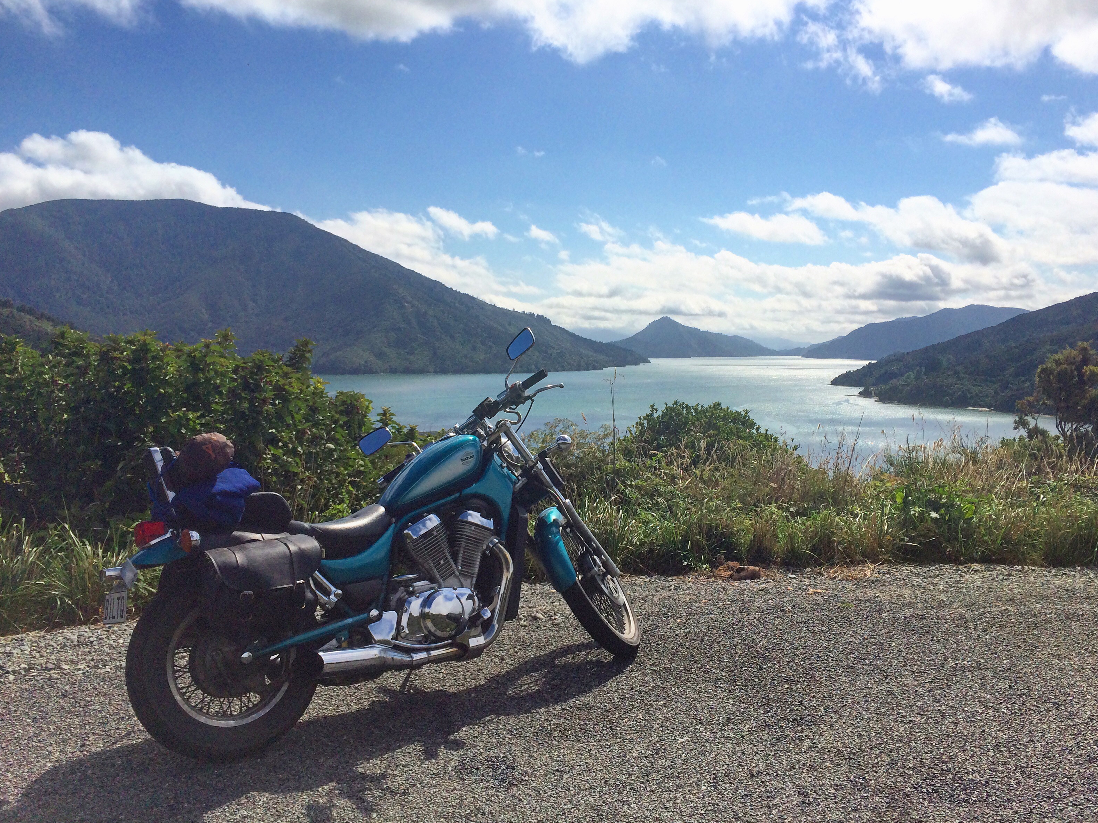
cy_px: 399
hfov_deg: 60.0
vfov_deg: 46.8
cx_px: 564
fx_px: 952
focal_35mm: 30
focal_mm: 4.15
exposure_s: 1/5882
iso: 40
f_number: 2.2
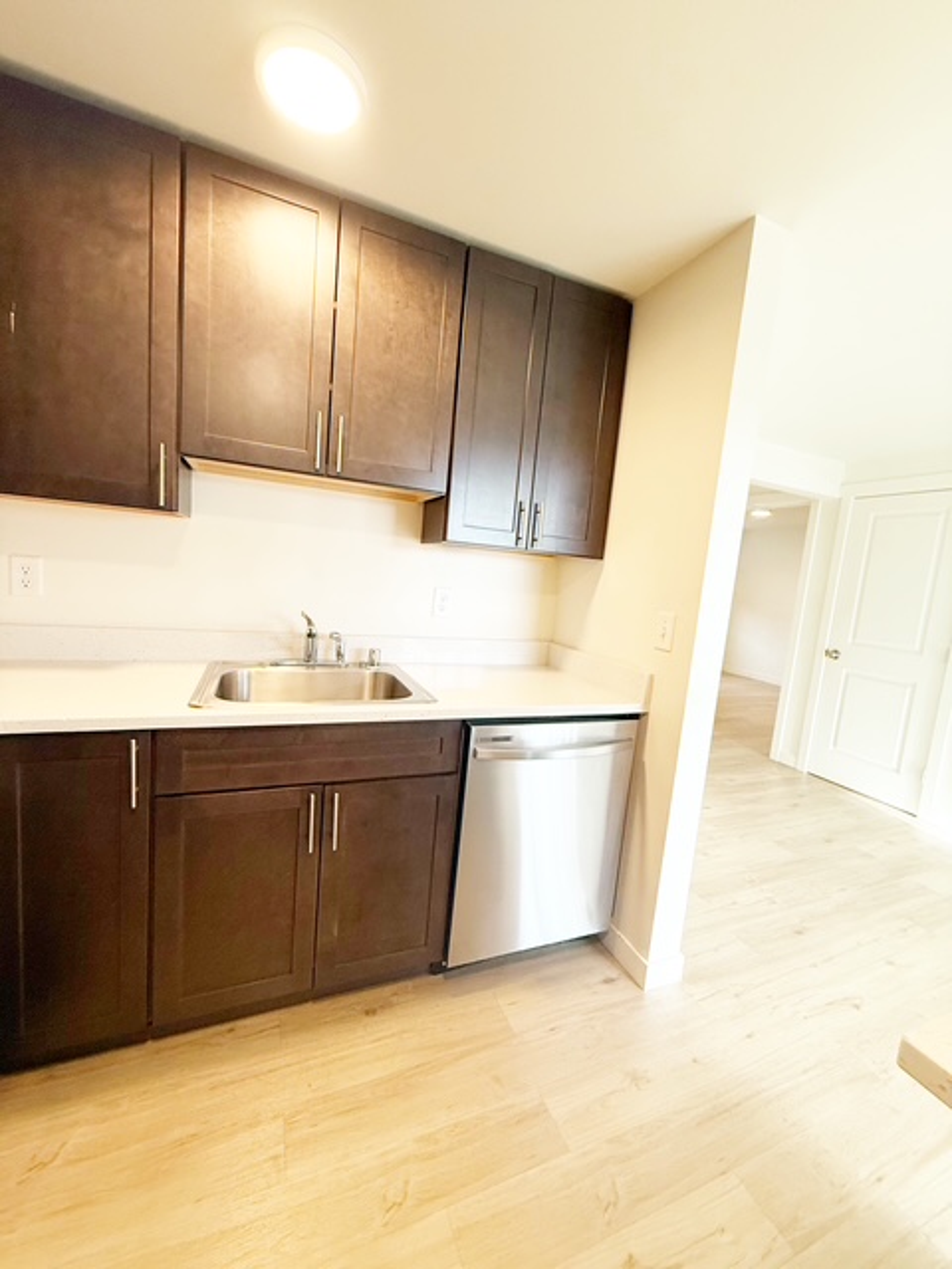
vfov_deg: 102.1
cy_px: 634
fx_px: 513
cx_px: 476
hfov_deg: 85.7
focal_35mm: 14
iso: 250
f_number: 2.2
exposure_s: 1/120
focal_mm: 2.22
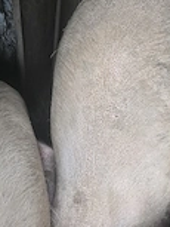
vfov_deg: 32.2
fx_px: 392
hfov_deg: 24.4
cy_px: 113
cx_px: 95
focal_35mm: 60
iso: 200
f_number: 1.7
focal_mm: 6.3
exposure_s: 1/182
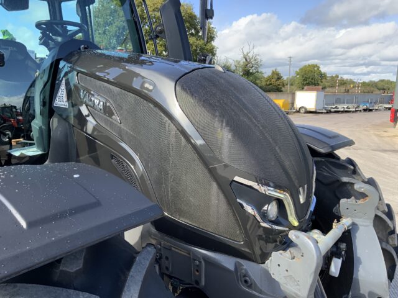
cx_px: 199
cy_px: 149
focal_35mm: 29
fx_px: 333
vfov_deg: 48.2
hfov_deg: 61.7
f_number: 1.8
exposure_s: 1/504
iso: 16
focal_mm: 3
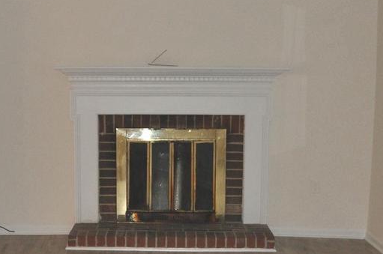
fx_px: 988
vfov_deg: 14.6
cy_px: 191
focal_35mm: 93
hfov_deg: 21.8
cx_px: 125
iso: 800
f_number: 3.8
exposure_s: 1/60
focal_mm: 22
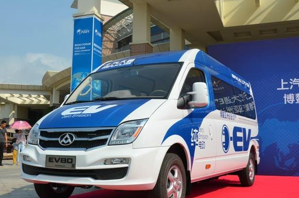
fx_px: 356
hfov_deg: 45.4
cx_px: 131
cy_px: 111
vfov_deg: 31.0
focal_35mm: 43
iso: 100
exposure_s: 1/320
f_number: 9
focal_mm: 22
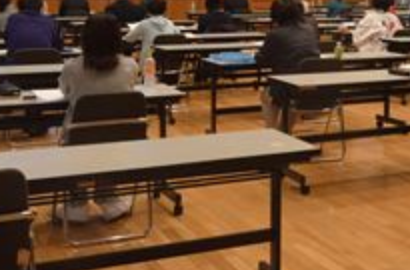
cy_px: -7
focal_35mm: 66
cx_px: 308
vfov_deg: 19.8
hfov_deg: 30.1
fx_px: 749
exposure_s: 1/25
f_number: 9
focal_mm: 18
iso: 3200
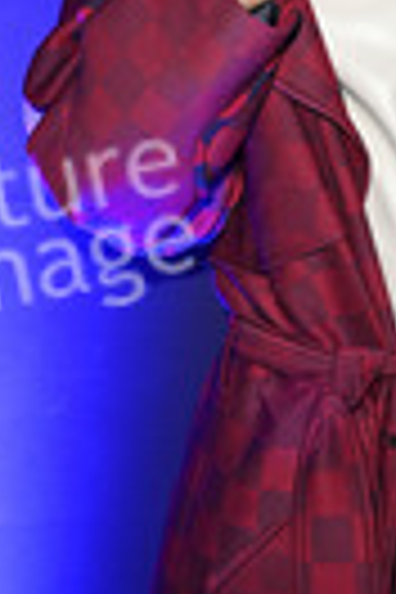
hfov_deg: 14.6
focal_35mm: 91
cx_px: 454
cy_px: 22
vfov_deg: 21.7
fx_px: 1501
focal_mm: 30
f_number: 5.6
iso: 2000
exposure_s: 1/40
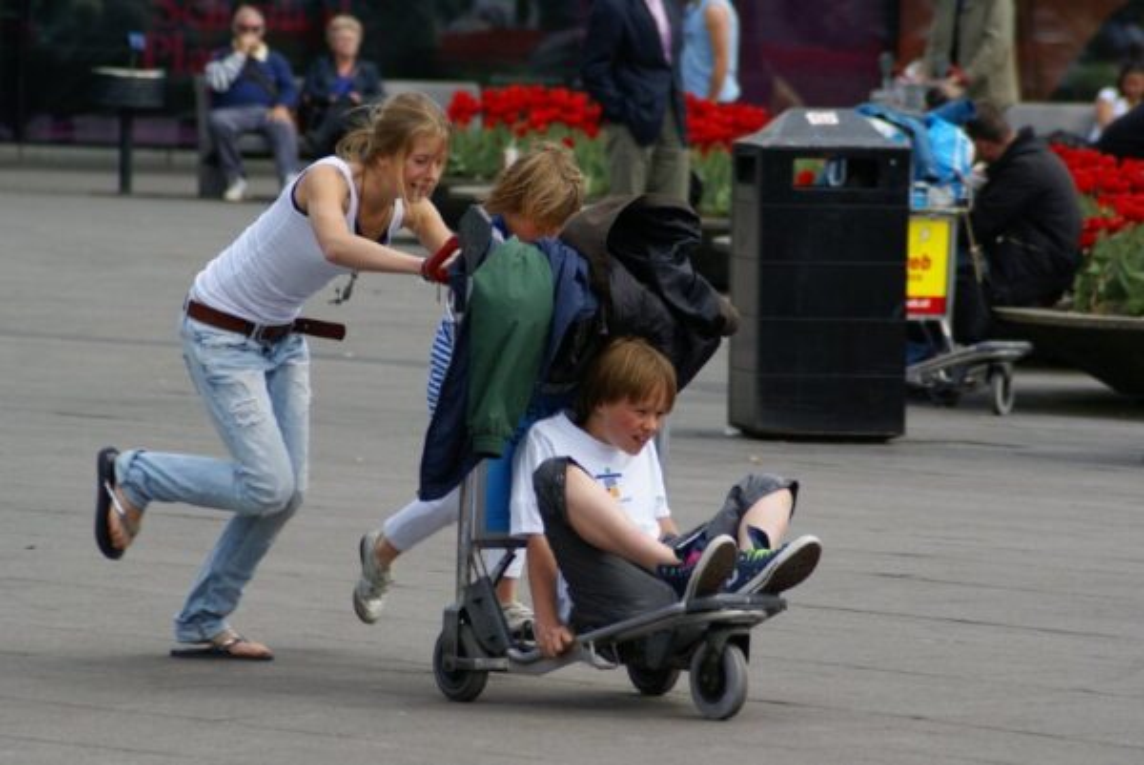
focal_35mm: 300
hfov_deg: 6.9
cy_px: 382
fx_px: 9540
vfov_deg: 4.6
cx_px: 572
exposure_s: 1/320
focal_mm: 200
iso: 100
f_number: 6.3
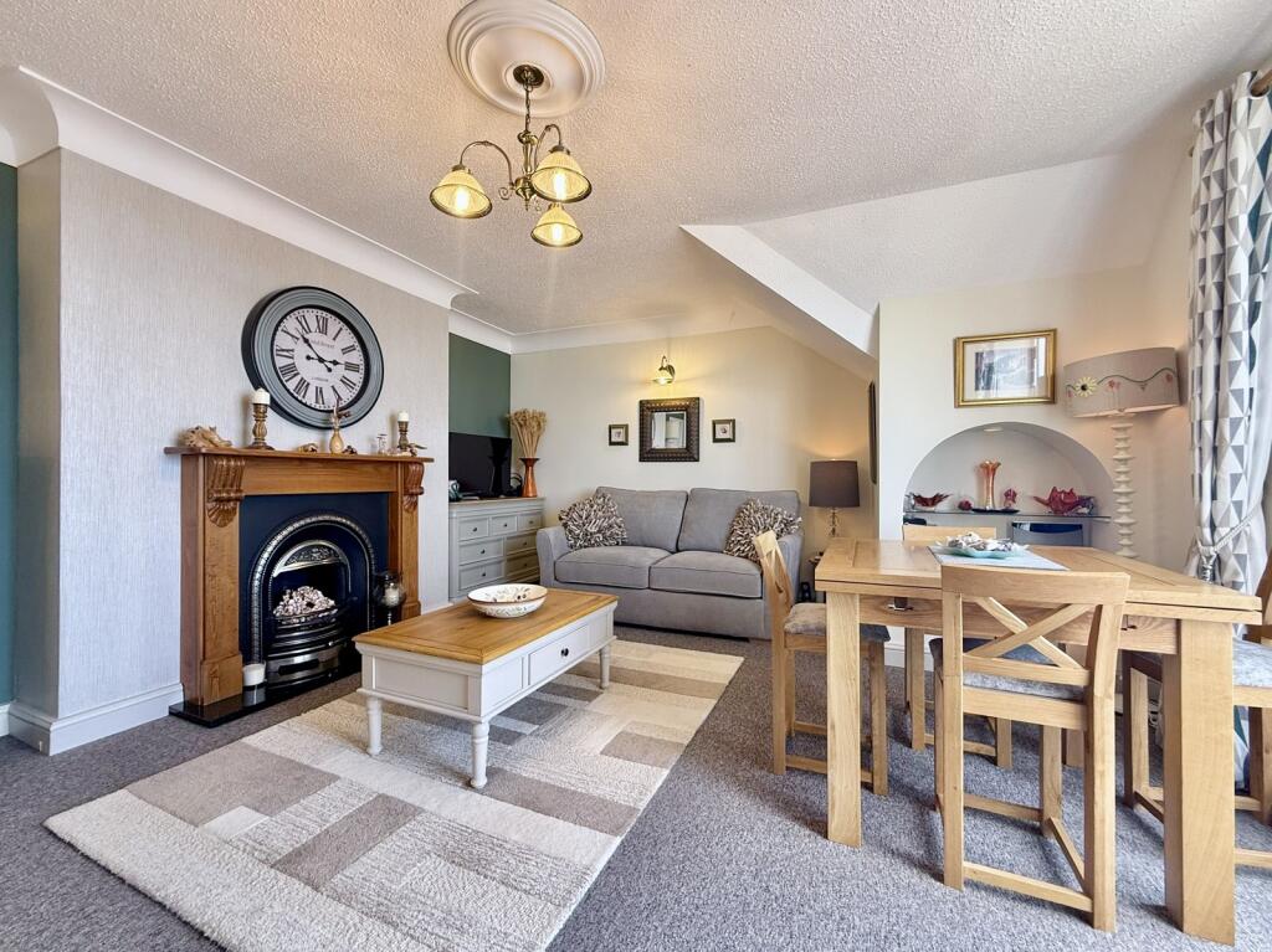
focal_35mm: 14
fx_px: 514
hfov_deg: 102.1
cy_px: 476
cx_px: 636
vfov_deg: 85.6
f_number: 2.2
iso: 100
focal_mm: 2.22
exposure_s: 1/99
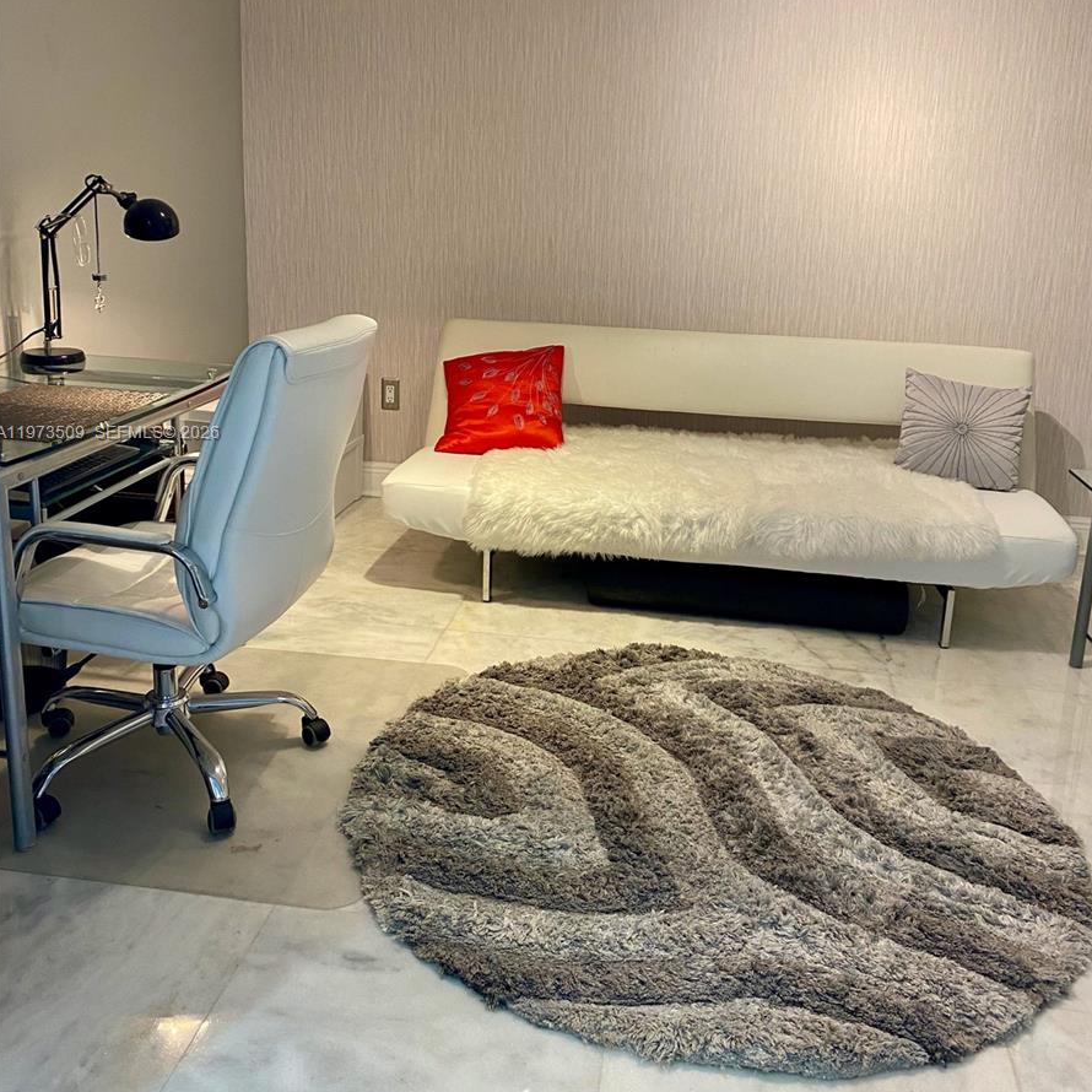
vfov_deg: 52.2
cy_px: 434
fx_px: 1106
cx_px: 545
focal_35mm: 31
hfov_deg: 52.5
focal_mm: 4.25
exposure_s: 1/60
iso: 125
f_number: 1.8
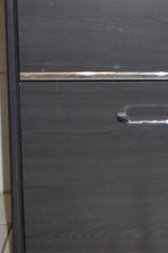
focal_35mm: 112
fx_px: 785
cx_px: 131
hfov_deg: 12.2
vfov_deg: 17.6
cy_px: -32
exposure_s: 1/60
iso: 400
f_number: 4.2
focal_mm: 30
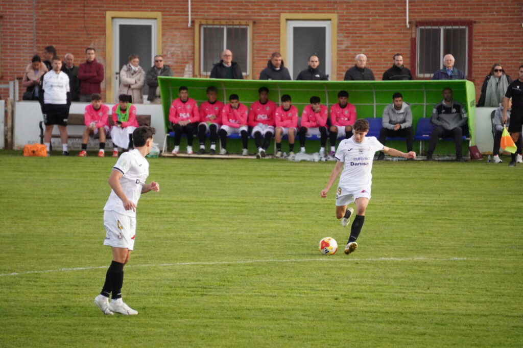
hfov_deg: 6.5
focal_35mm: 315
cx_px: 262
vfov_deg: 4.4
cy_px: 174
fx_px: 4572
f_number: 6.3
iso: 6400
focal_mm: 210
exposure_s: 1/2500
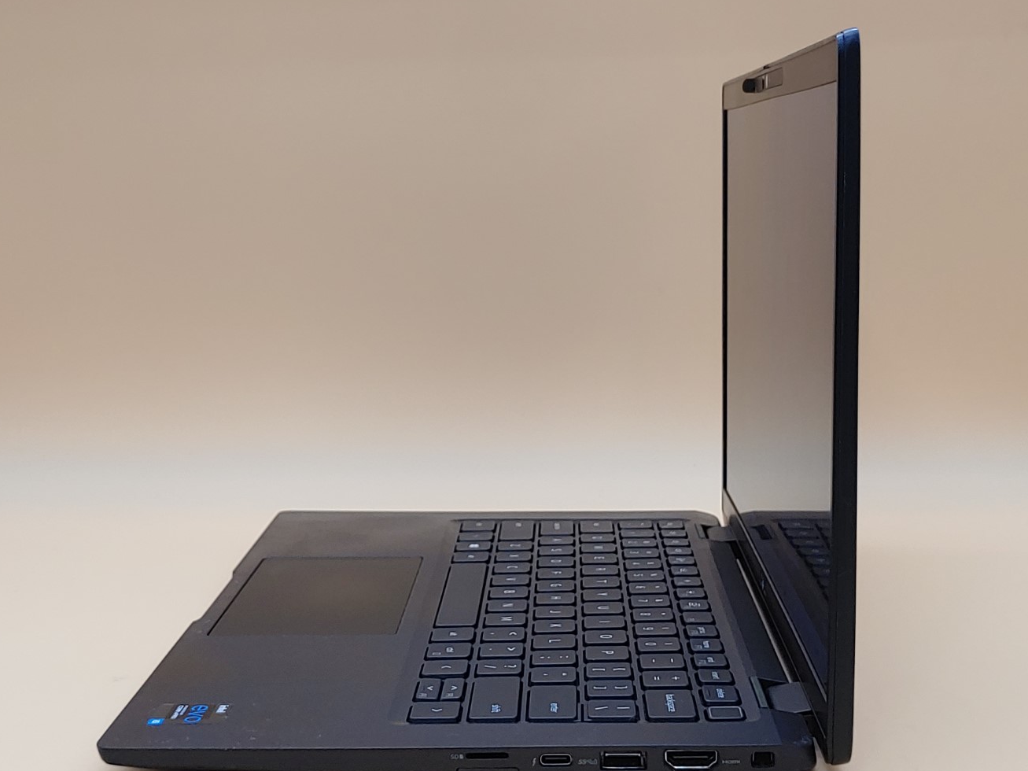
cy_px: 414
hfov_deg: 35.5
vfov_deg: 27.0
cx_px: 505
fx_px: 1604
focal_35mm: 54
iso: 50
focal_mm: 4.36
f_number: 1.8
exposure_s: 1/101
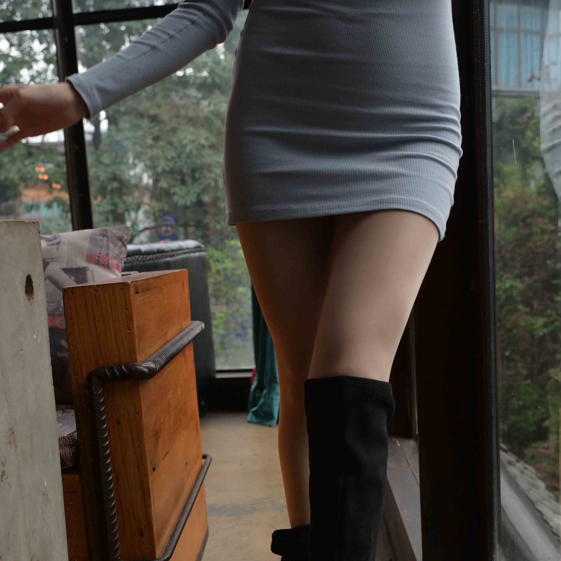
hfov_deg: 34.7
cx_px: 296
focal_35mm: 49
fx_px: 898
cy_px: 391
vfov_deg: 34.2
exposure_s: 1/200
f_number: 6.3
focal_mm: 35
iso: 800
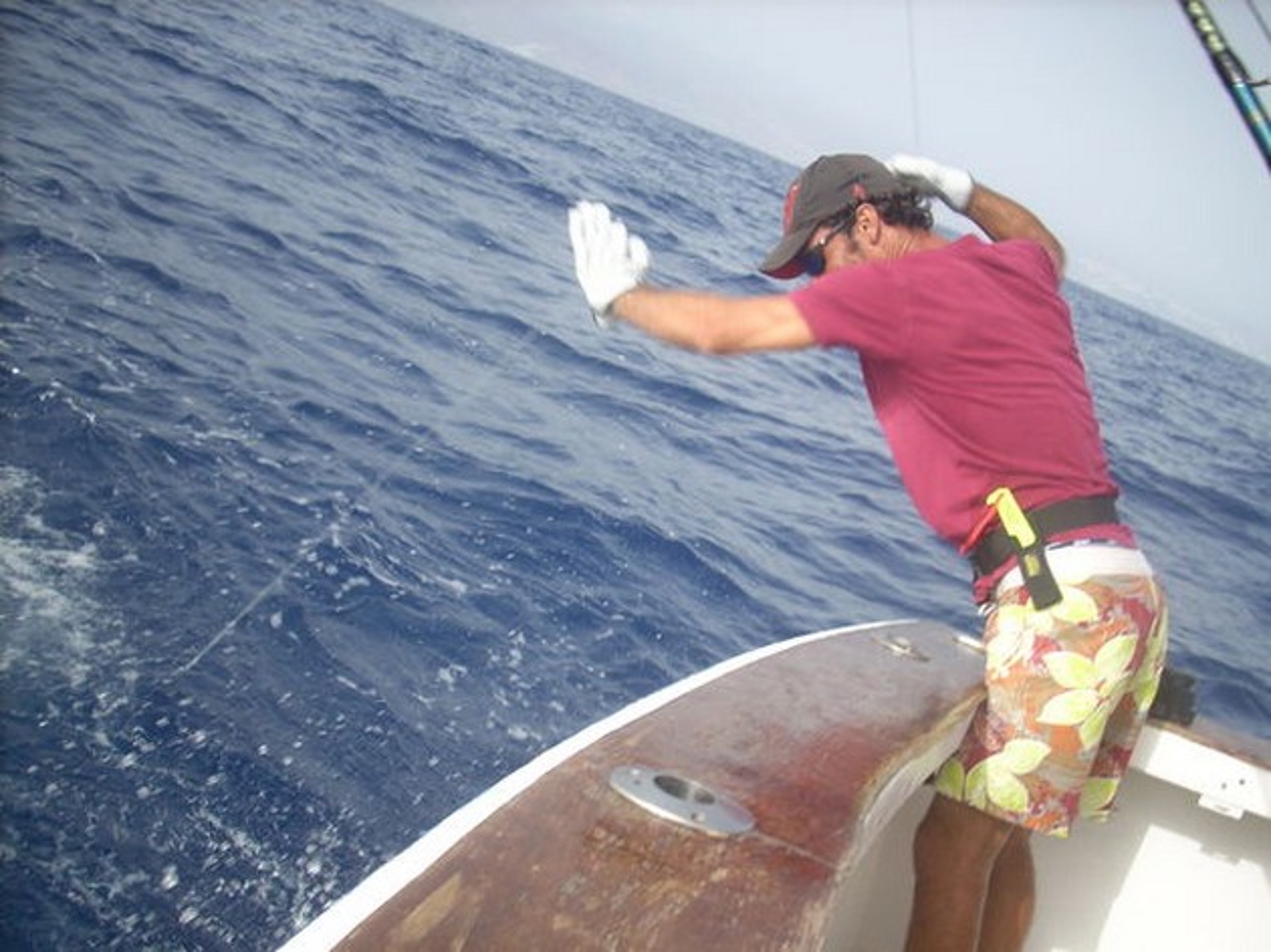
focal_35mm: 37
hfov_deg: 50.2
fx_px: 1358
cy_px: 476
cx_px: 636
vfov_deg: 38.6
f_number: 5.6
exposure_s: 1/125
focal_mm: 6.2
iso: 64
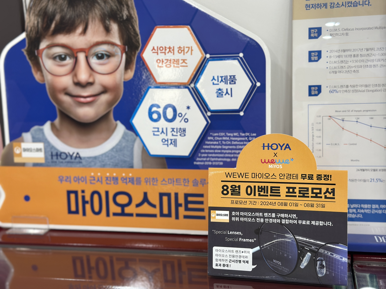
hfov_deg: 39.7
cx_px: 193
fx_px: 535
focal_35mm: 48
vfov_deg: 30.3
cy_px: 144
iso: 160
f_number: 1.78
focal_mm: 6.86
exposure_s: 1/60
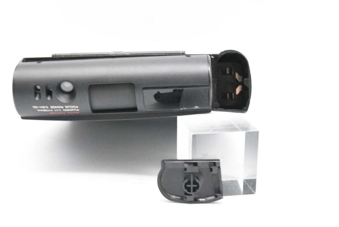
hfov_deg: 29.6
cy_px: 114
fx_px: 641
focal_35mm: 68
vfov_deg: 20.1
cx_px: 170
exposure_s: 1/60
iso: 3200
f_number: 16
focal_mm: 34
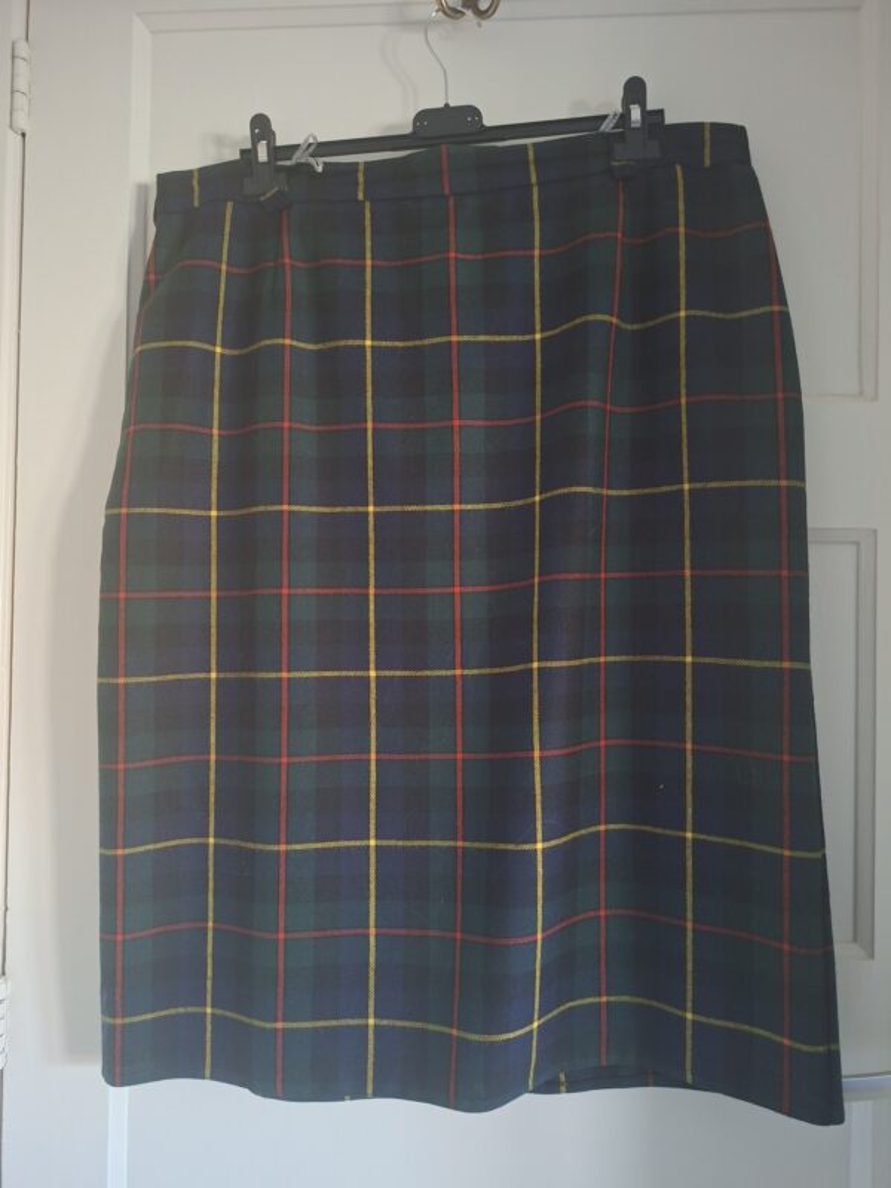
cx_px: 446
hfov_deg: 58.9
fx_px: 789
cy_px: 594
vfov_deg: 73.9
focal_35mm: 23
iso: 400
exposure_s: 1/24
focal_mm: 5.54
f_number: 1.8
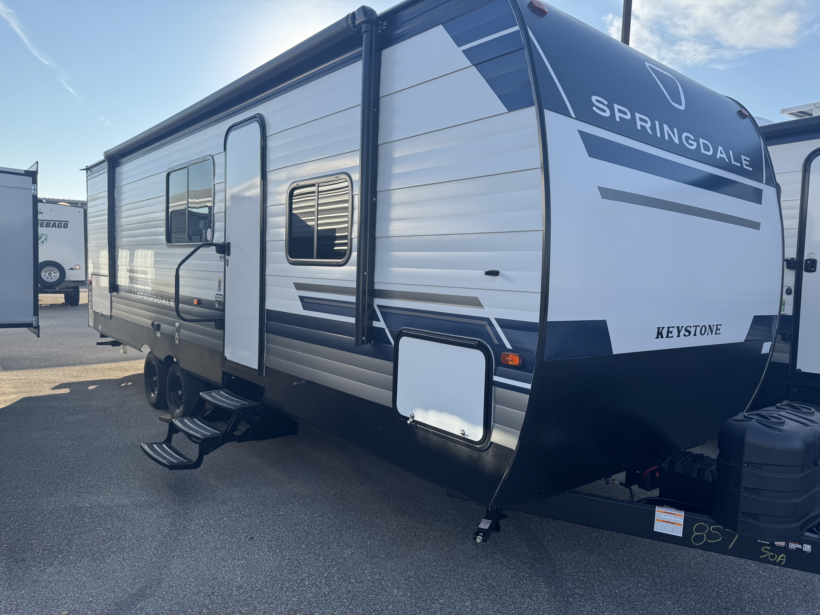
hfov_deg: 71.6
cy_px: 308
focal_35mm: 24
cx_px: 410
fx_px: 569
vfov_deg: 56.8
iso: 80
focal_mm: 6.76
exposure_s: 1/1923
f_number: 1.78
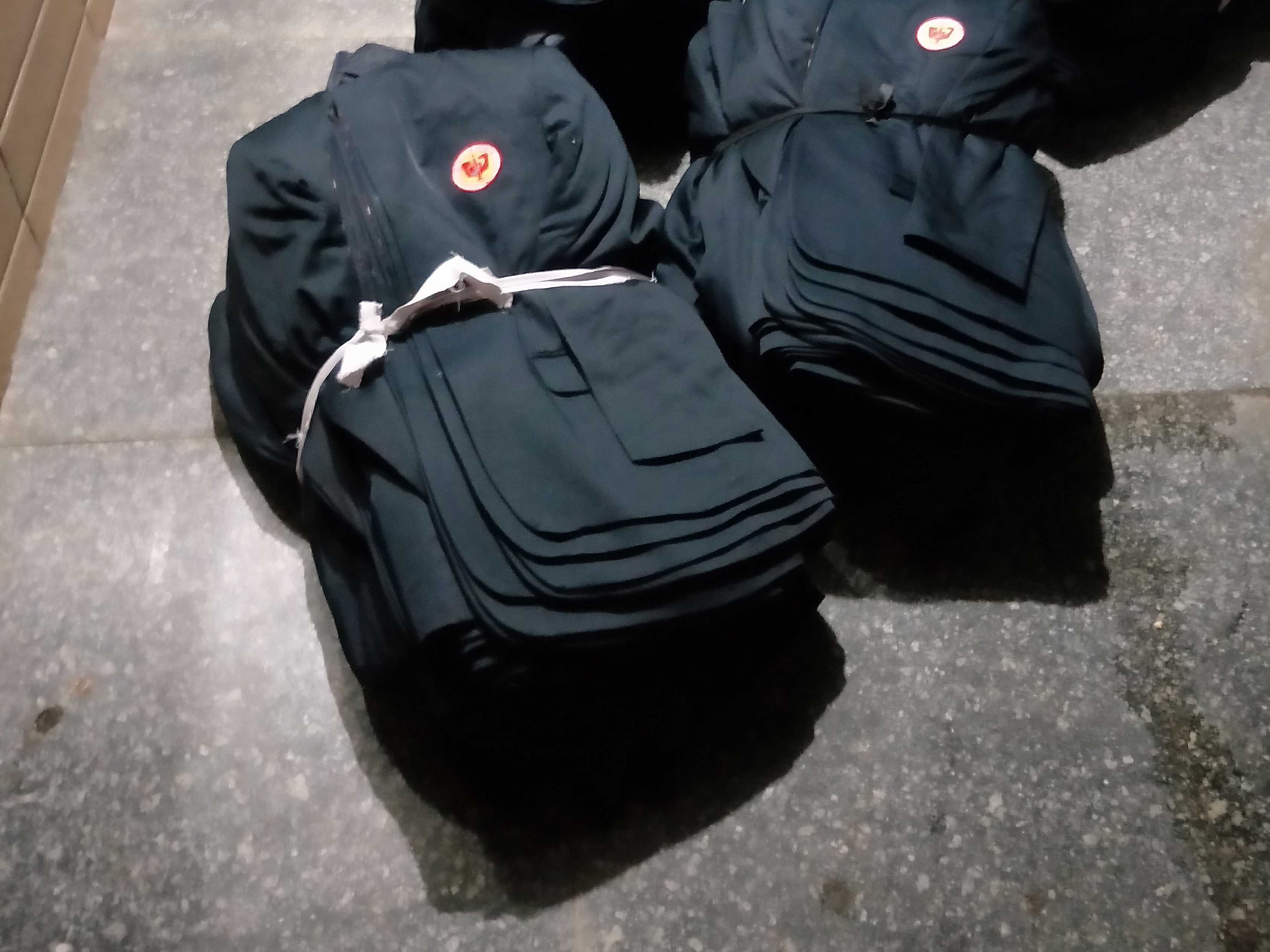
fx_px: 1247
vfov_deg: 40.1
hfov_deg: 54.0
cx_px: 632
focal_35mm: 34
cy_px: 190
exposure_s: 1/17
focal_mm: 4.28
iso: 2151
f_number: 1.7
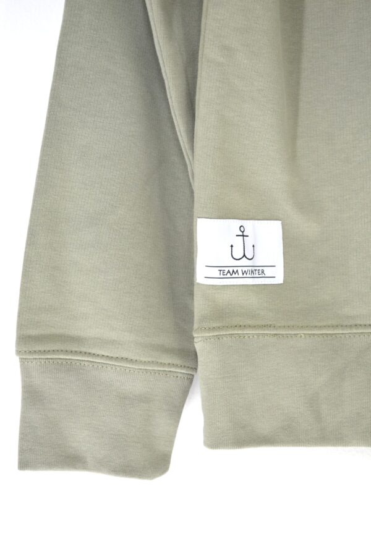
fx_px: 839
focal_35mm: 54
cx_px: 186
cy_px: 280
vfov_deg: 36.9
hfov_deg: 24.9
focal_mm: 36
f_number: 5.6
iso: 320
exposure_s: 1/125
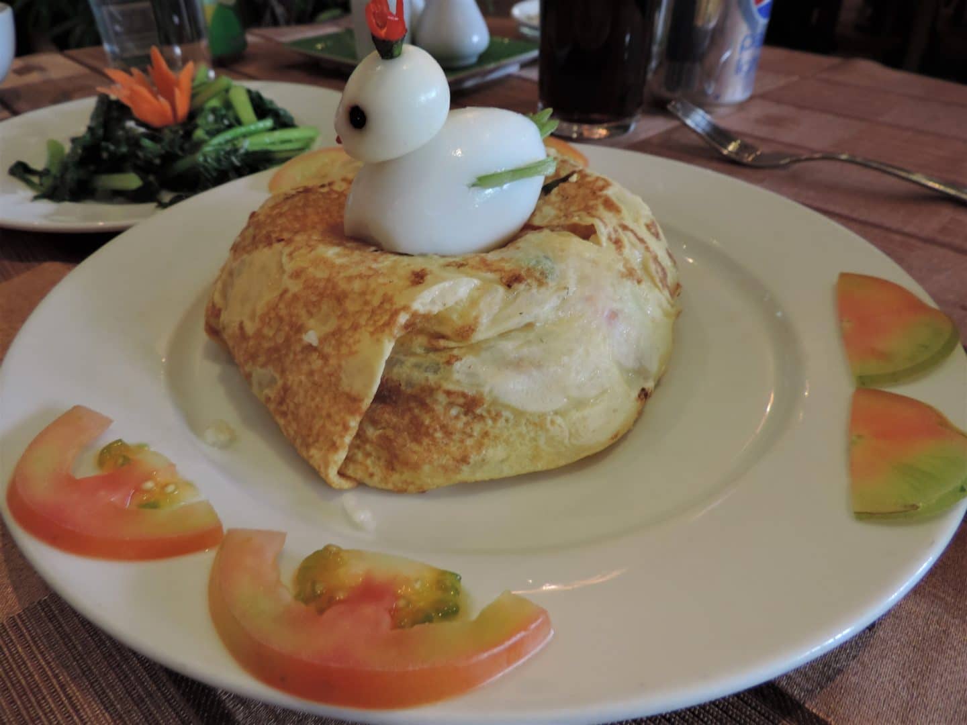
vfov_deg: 56.8
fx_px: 670
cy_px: 362
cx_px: 484
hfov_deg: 71.6
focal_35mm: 24
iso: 200
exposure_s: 1/30
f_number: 3
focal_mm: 4.3
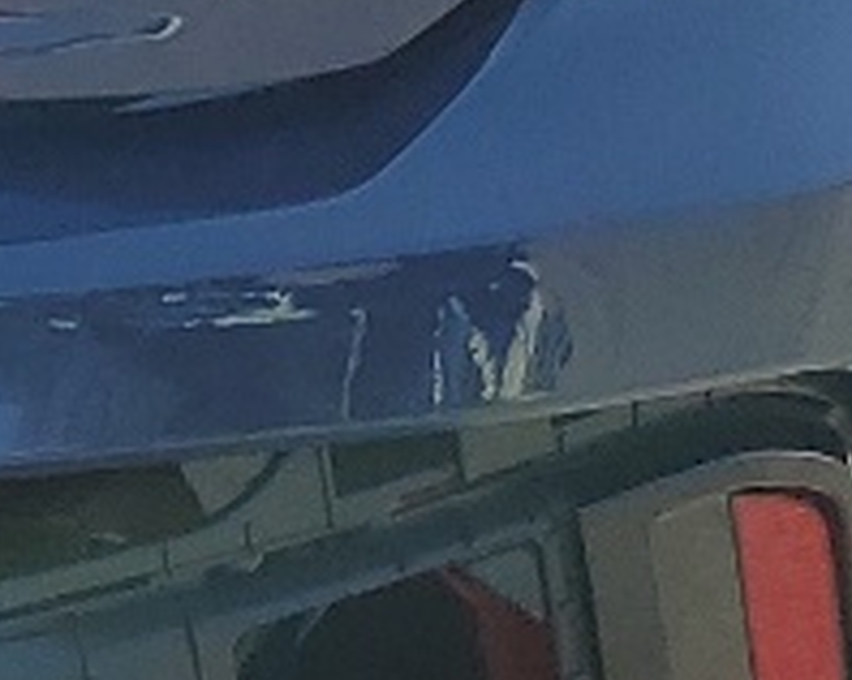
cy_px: -641
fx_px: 5164
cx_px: -1829
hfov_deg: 7.9
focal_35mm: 205
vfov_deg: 7.3
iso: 50
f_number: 1.5
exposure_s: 1/1667
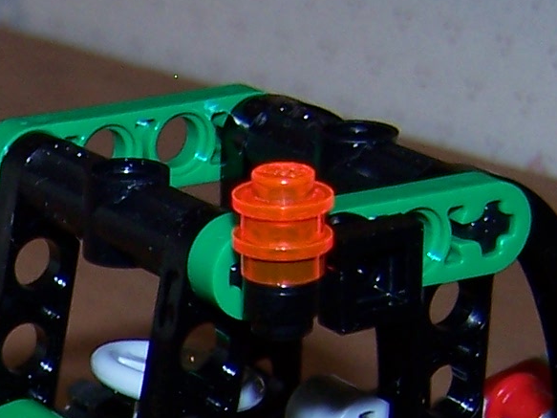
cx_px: -385
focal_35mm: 168
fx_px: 2703
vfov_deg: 8.4
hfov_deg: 11.1
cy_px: 810
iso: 80
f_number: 2.8
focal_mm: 6.3
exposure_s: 1/60
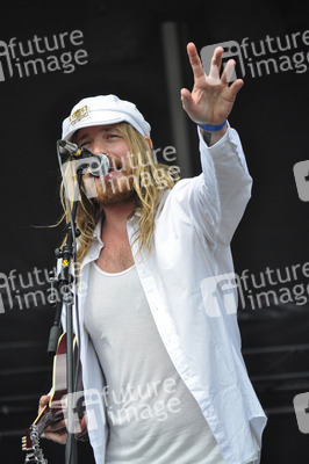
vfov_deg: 11.0
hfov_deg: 7.3
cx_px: 154
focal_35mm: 188
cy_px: 232
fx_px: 2418
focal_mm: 125
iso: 500
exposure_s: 1/1000
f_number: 4.8
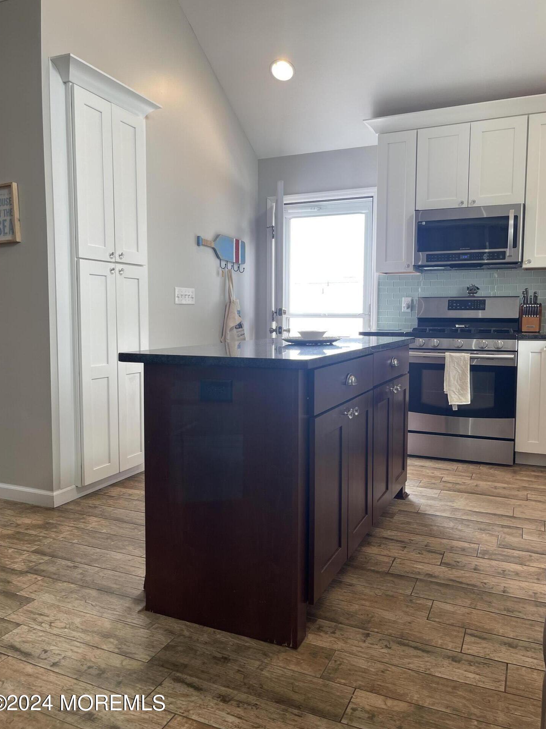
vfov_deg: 67.3
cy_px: 359
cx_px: 273
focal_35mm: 26
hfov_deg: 53.1
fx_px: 547
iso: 64
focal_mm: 5.1
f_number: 1.6
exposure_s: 1/120
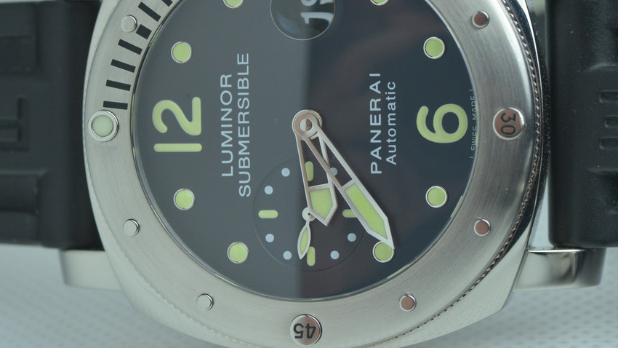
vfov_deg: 9.1
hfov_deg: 16.1
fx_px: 2179
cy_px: 123
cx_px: 312
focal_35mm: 133
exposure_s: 1/80
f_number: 20
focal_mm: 90
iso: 1600
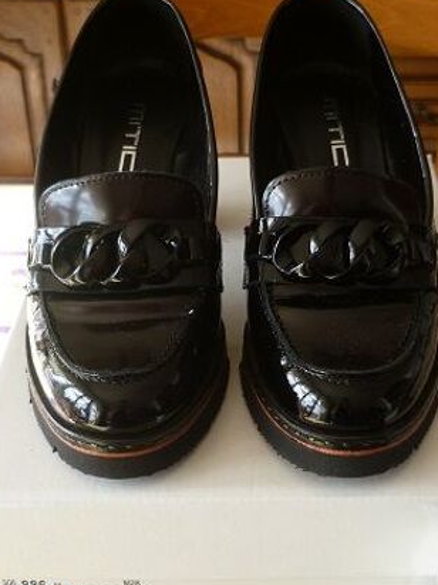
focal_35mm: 53
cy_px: 350
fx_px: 895
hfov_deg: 27.5
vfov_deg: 36.1
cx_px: 257
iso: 80
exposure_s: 1/80
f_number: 3.2
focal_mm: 6.1
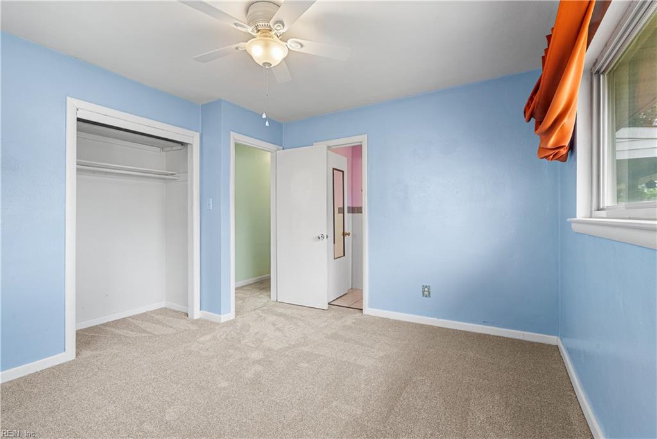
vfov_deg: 73.8
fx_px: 292
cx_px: 328
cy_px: 220
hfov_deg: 96.7
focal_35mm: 16
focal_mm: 16
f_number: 9
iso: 800
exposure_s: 1/10
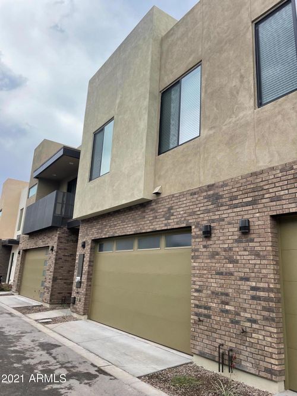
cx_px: 148
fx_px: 298
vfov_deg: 67.3
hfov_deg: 53.0
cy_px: 198
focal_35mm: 26
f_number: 1.6
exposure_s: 1/2053
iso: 32
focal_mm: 4.2
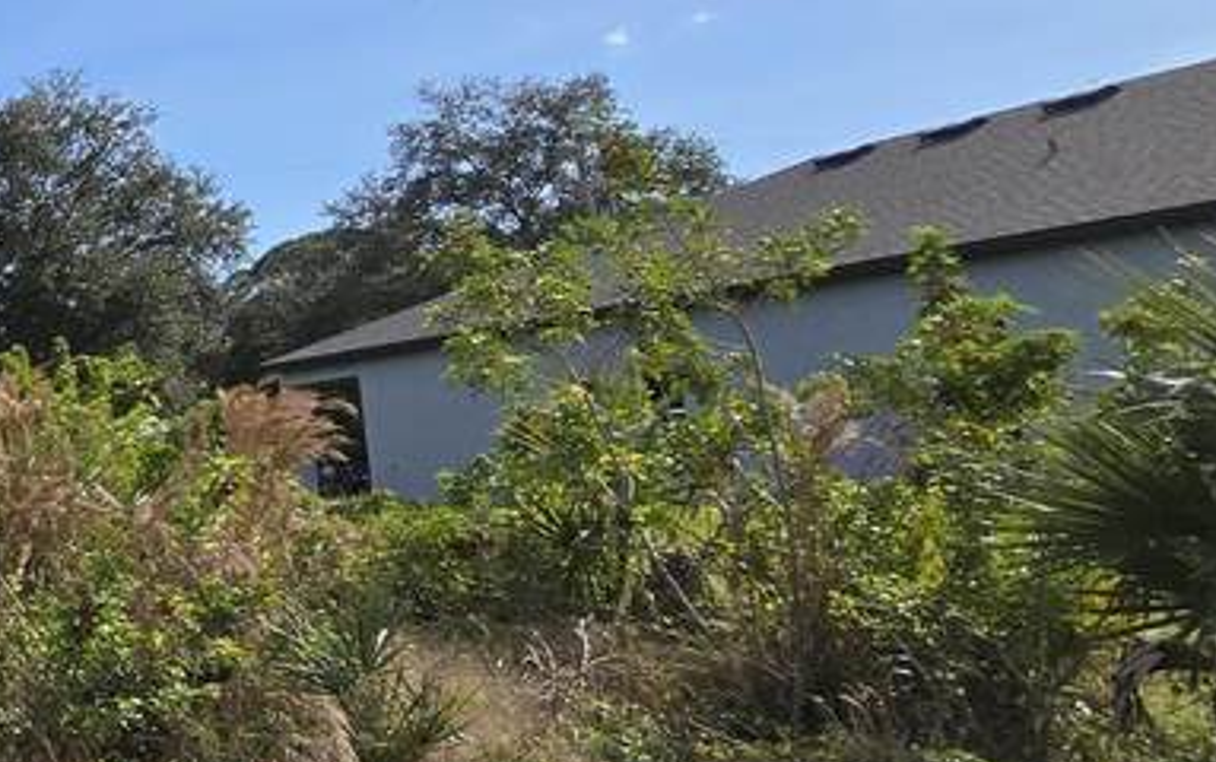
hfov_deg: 26.3
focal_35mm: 46
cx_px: -730
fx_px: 1526
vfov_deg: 28.0
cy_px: 352
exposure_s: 1/3758
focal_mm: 2.2
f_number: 2.2
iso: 50
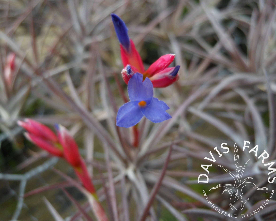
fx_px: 286
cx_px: 133
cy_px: 110
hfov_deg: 51.5
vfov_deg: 42.2
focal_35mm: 35
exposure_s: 1/100
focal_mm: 5.9
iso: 80
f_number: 4
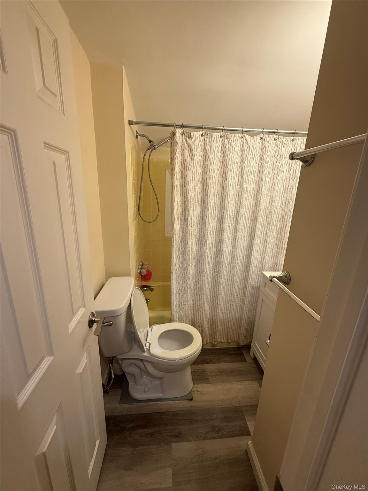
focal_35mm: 14
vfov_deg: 102.1
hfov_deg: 85.7
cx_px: 184
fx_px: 198
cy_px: 246
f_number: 2.2
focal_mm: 2.22
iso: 200
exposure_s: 1/120
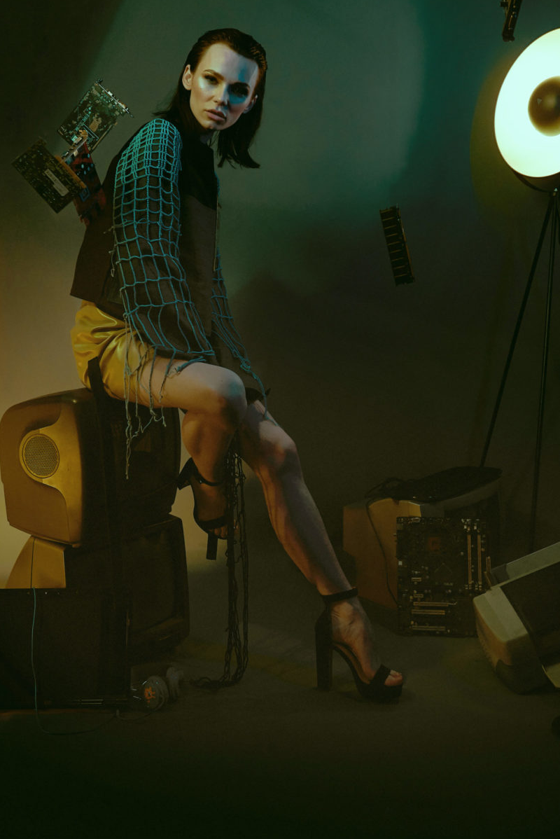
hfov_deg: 31.9
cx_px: 284
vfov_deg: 46.2
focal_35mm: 42
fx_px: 979
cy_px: 348
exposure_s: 1/200
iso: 1600
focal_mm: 35
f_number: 4
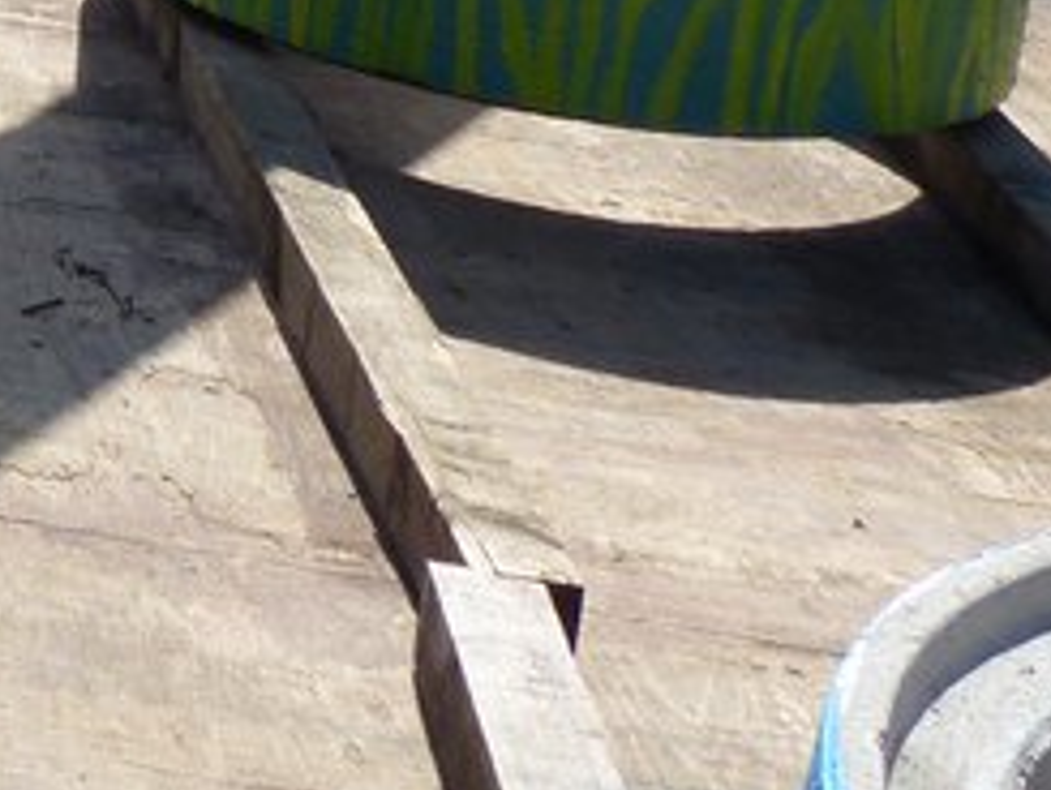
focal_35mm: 102
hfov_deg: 16.0
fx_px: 3098
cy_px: -541
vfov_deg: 13.3
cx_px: -888
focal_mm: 4.5
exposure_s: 1/640
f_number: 4
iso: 100
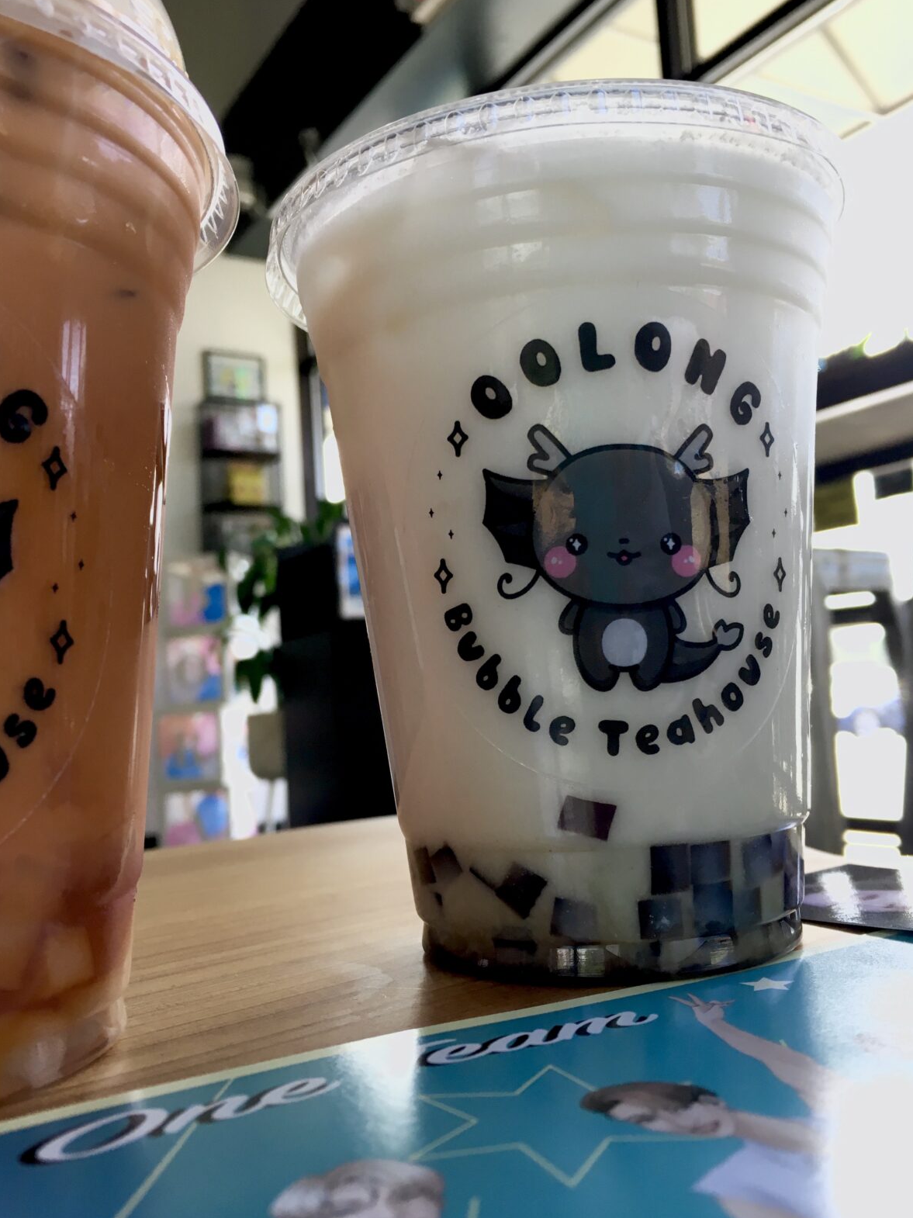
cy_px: 614
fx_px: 1055
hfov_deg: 46.8
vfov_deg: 60.0
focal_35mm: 30
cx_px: 444
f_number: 2.2
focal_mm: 4.15
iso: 25
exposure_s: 1/40
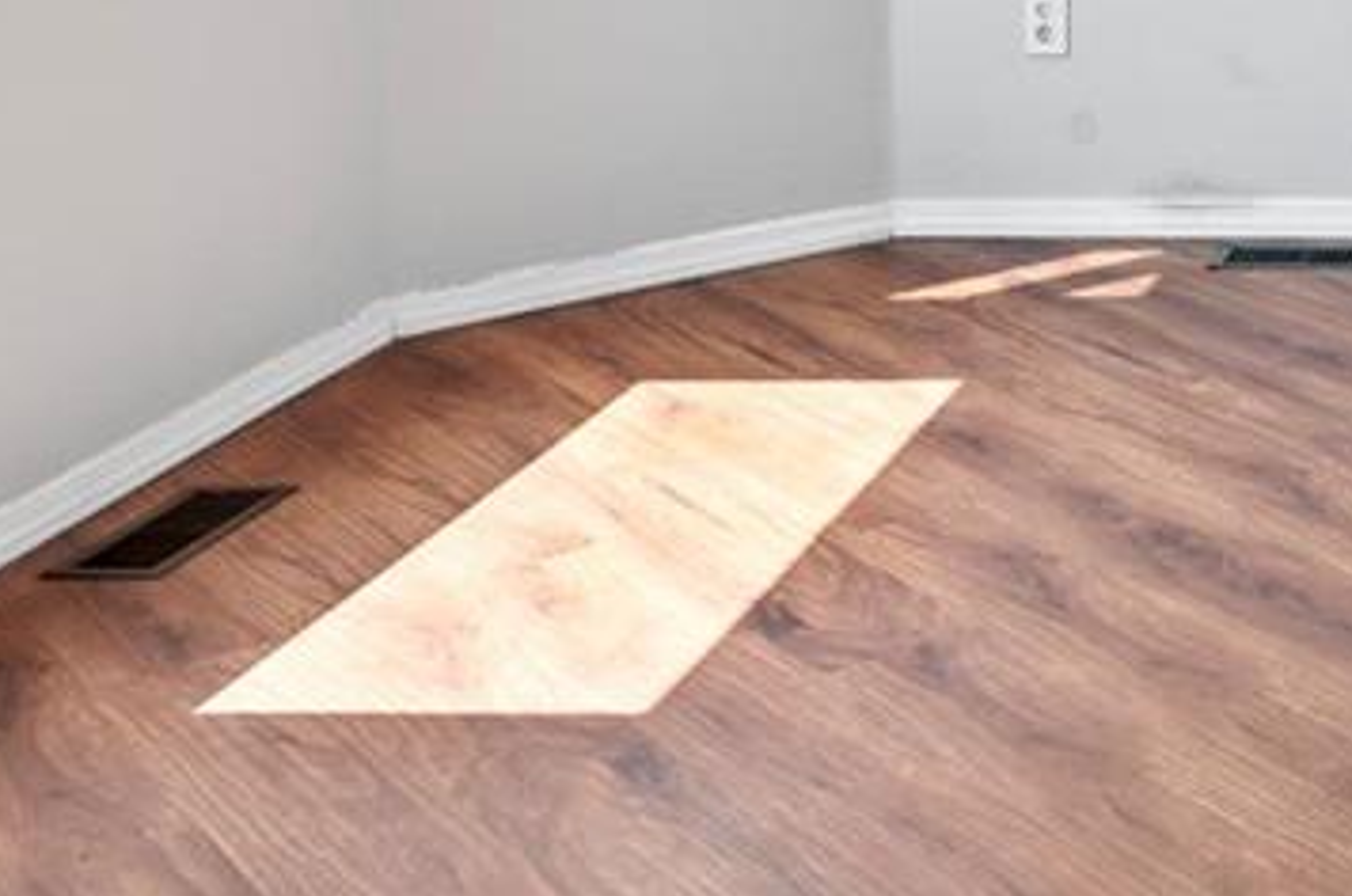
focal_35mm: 72
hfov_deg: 24.6
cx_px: 1739
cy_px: -480
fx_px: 2699
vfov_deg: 16.9
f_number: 8
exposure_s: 1/6
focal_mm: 16
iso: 100
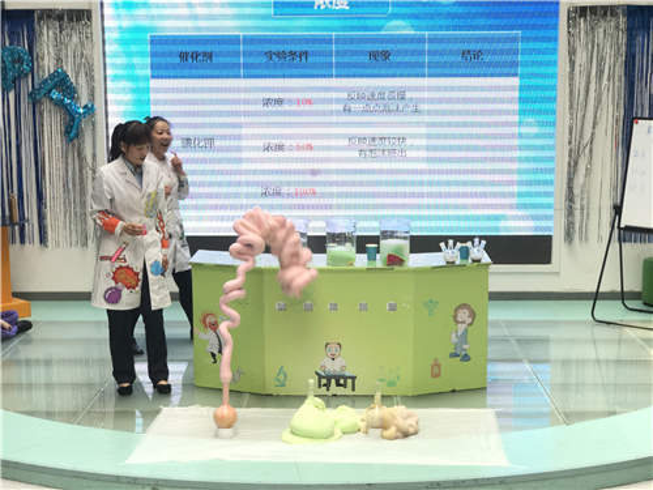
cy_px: 245
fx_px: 1075
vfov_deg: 25.7
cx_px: 326
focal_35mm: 57
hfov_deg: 33.8
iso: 20
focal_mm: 6.6
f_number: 2.8
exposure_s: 1/77
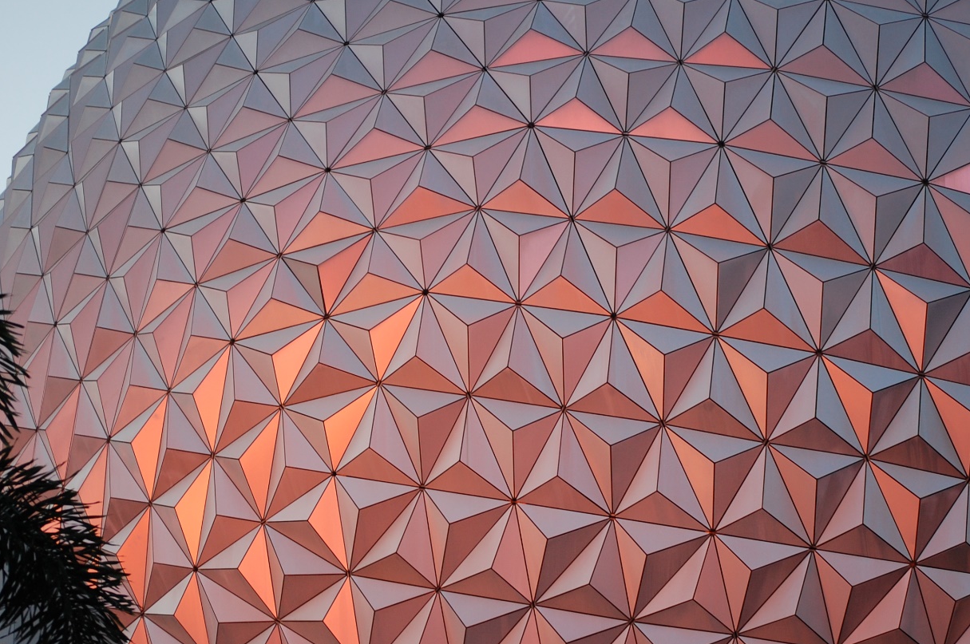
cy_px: 410
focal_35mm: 109
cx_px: 498
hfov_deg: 18.8
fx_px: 2924
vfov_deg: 12.6
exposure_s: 1/30
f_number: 4
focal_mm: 55
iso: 450
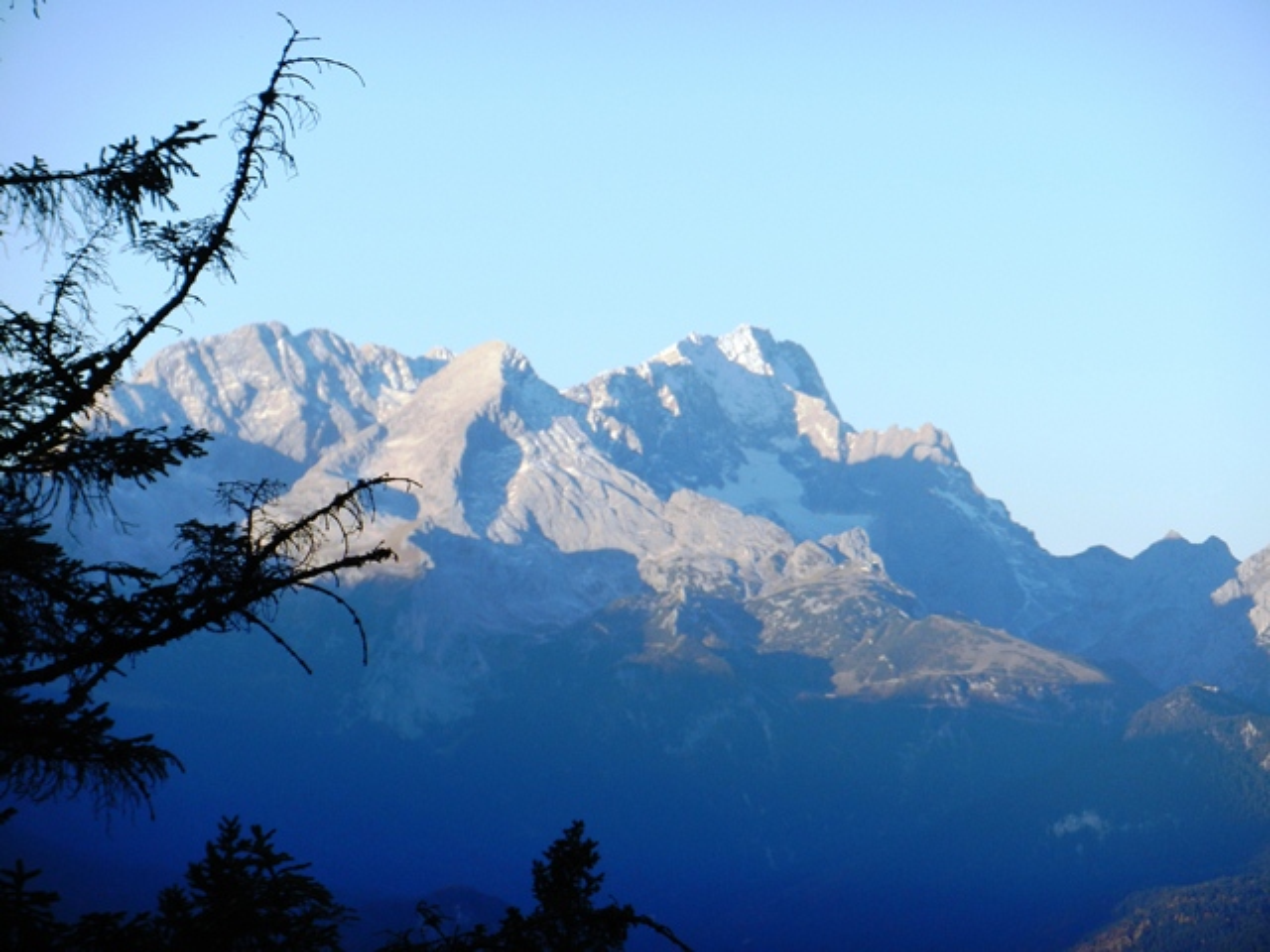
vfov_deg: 6.8
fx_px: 7961
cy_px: 476
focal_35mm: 217
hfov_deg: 9.1
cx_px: 635
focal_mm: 39.1
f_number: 5.3
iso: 160
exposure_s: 1/400
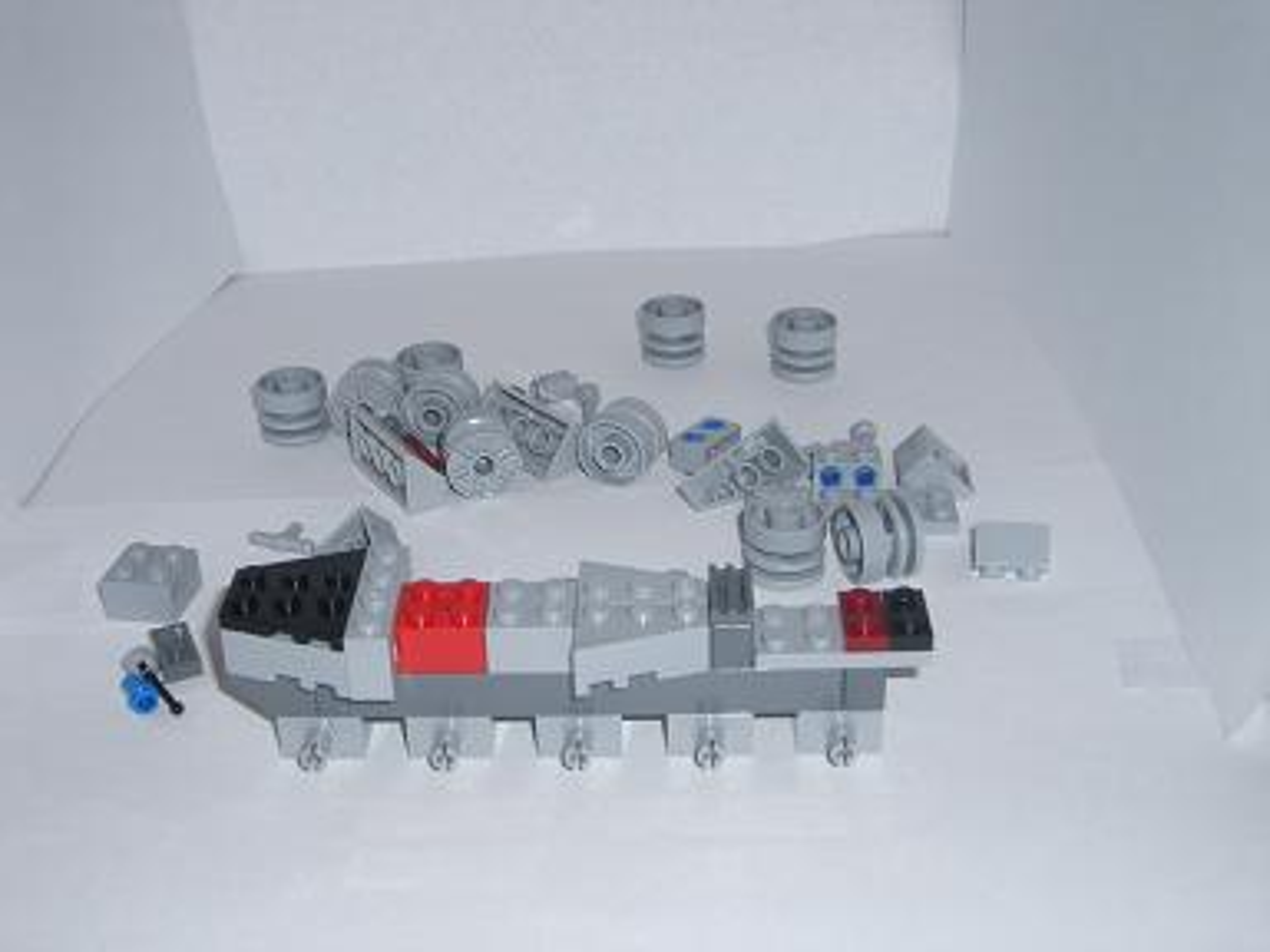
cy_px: 476
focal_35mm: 47
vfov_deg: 30.9
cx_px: 635
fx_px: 1724
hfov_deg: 40.4
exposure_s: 1/60
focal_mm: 7.6
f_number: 3
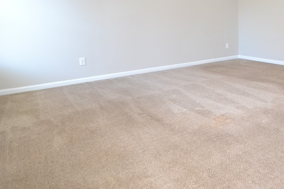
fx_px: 229
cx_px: 228
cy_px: 42
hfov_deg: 58.7
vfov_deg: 43.2
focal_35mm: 29
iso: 560
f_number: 3.5
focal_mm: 10
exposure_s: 1/60
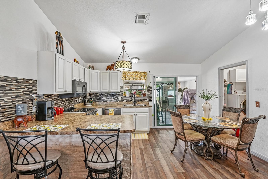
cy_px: 90
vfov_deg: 73.7
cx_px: 134
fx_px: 119
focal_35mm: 16
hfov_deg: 96.7
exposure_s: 1/10
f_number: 8
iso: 400
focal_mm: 16
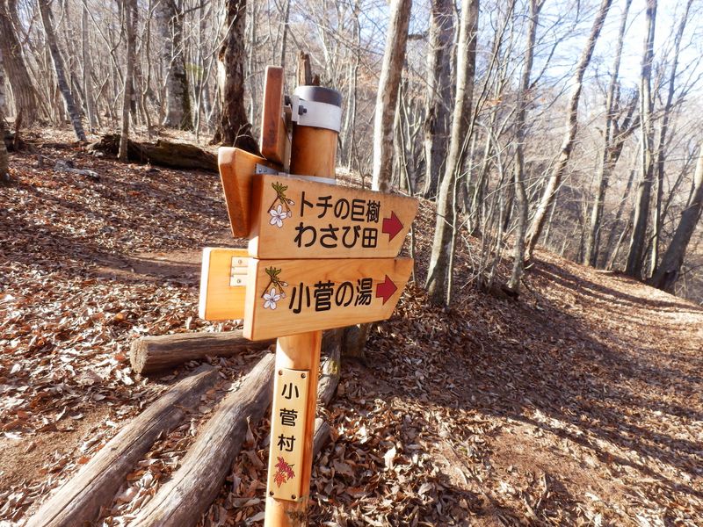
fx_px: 487
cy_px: 264
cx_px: 352
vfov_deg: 56.8
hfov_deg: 71.6
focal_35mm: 24
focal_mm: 4.2
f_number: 3
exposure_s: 1/100
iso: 80
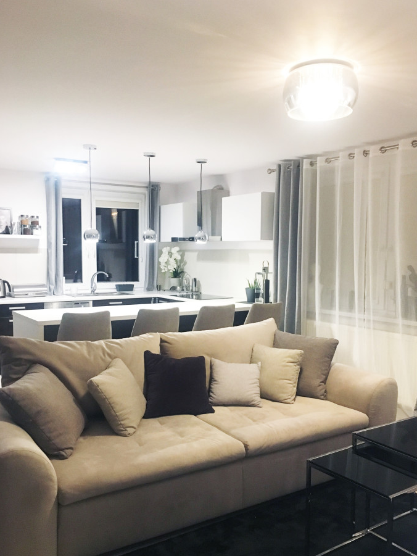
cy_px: 296
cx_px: 223
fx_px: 514
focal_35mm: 32
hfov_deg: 44.1
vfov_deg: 56.8
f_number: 2.2
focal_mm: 4.15
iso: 200
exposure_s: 1/20
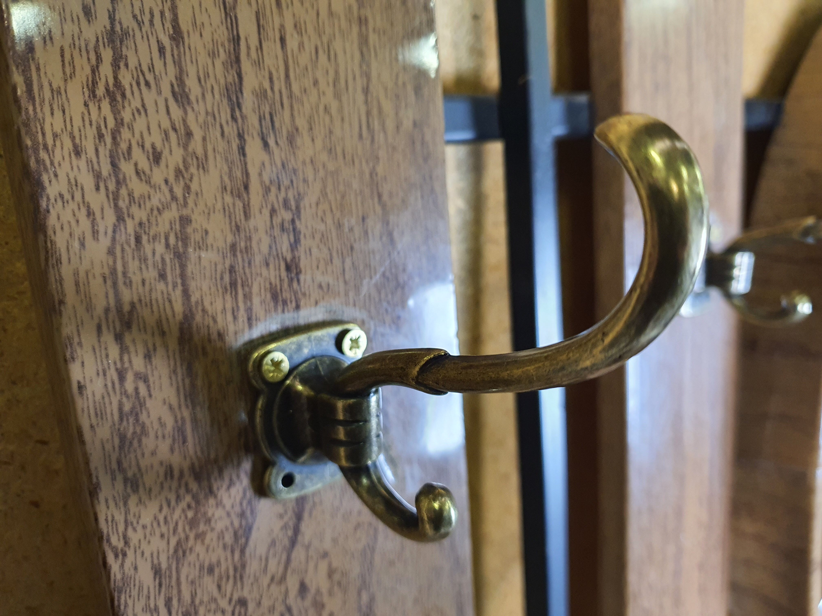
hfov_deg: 67.3
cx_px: 411
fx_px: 617
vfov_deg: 53.1
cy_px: 308
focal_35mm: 26
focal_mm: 4.3
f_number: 1.5
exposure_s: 1/50
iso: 320
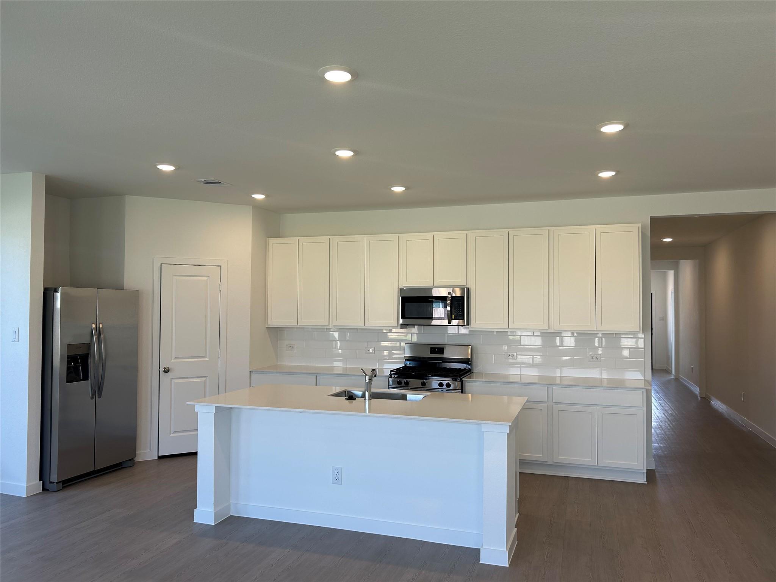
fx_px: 583
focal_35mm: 26
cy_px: 291
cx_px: 388
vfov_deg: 53.1
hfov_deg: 67.3
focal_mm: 5.7
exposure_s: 1/124
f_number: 1.5
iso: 32
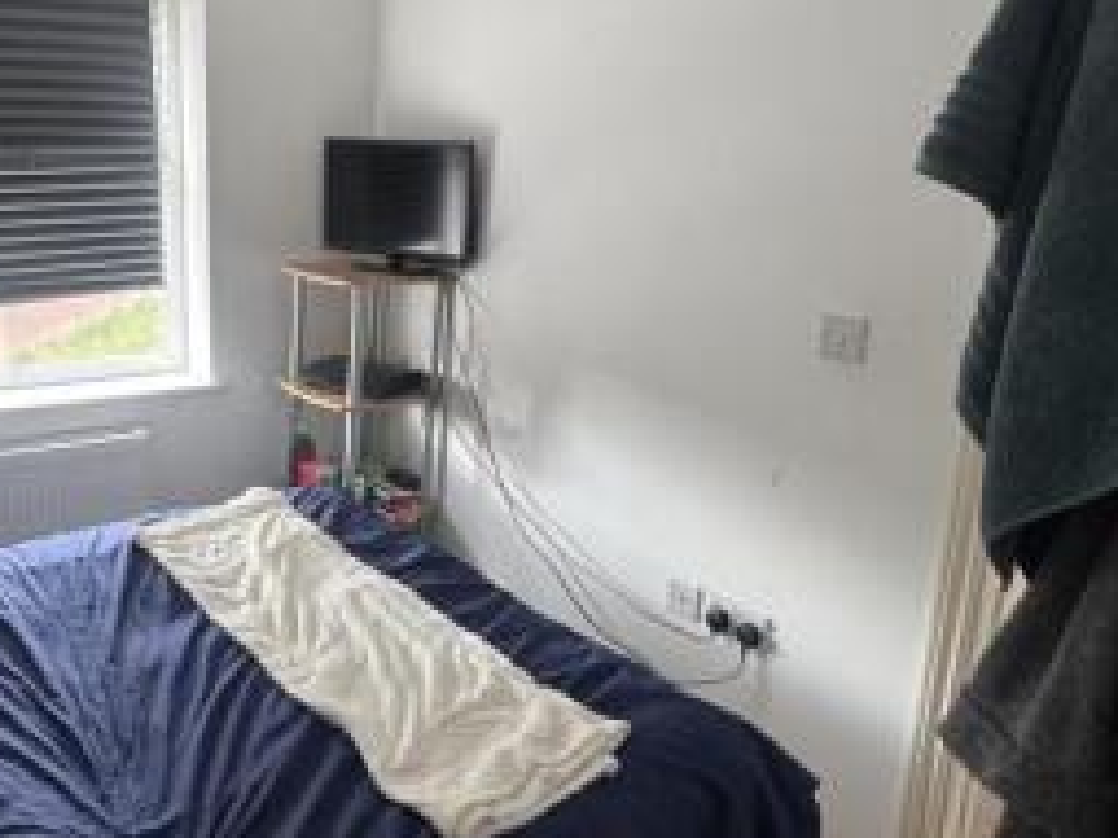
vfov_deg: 44.1
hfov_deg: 54.5
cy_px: 393
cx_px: 296
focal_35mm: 32
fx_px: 1033
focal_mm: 2.22
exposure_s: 1/99
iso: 320
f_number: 2.2
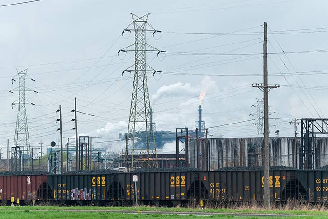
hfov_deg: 12.4
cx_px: 164
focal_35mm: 165
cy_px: 110
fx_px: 1504
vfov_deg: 8.3
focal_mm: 110
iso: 400
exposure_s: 1/200
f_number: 13
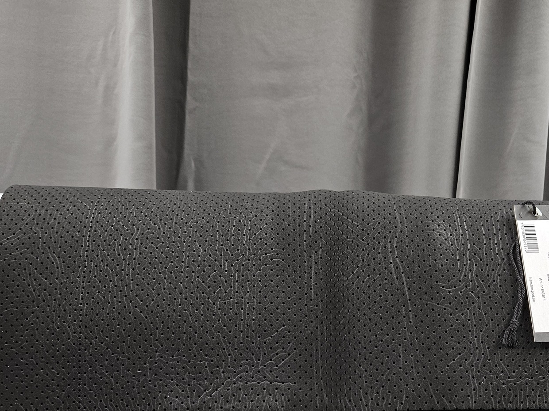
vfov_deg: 36.7
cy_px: 316
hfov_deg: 48.4
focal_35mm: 38
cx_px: 351
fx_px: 603
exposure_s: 1/100
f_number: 1.8
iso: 250
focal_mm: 5.4
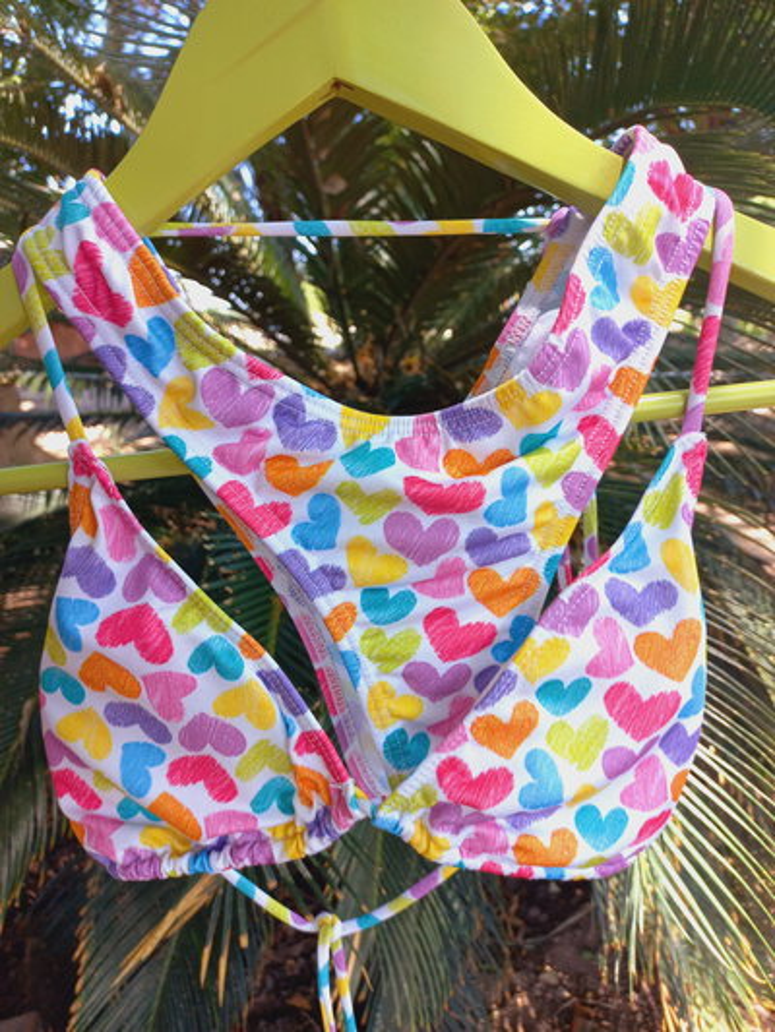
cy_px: 516
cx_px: 388
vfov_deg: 69.4
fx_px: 746
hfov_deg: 54.9
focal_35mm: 25
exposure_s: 1/60
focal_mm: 4.6
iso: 50
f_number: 1.8
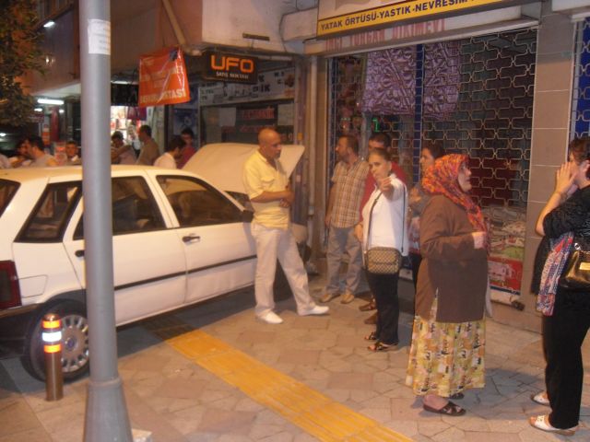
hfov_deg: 54.0
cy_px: 221
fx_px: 580
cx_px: 295
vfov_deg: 41.8
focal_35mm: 34
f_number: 2.8
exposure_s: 1/45
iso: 400
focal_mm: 6
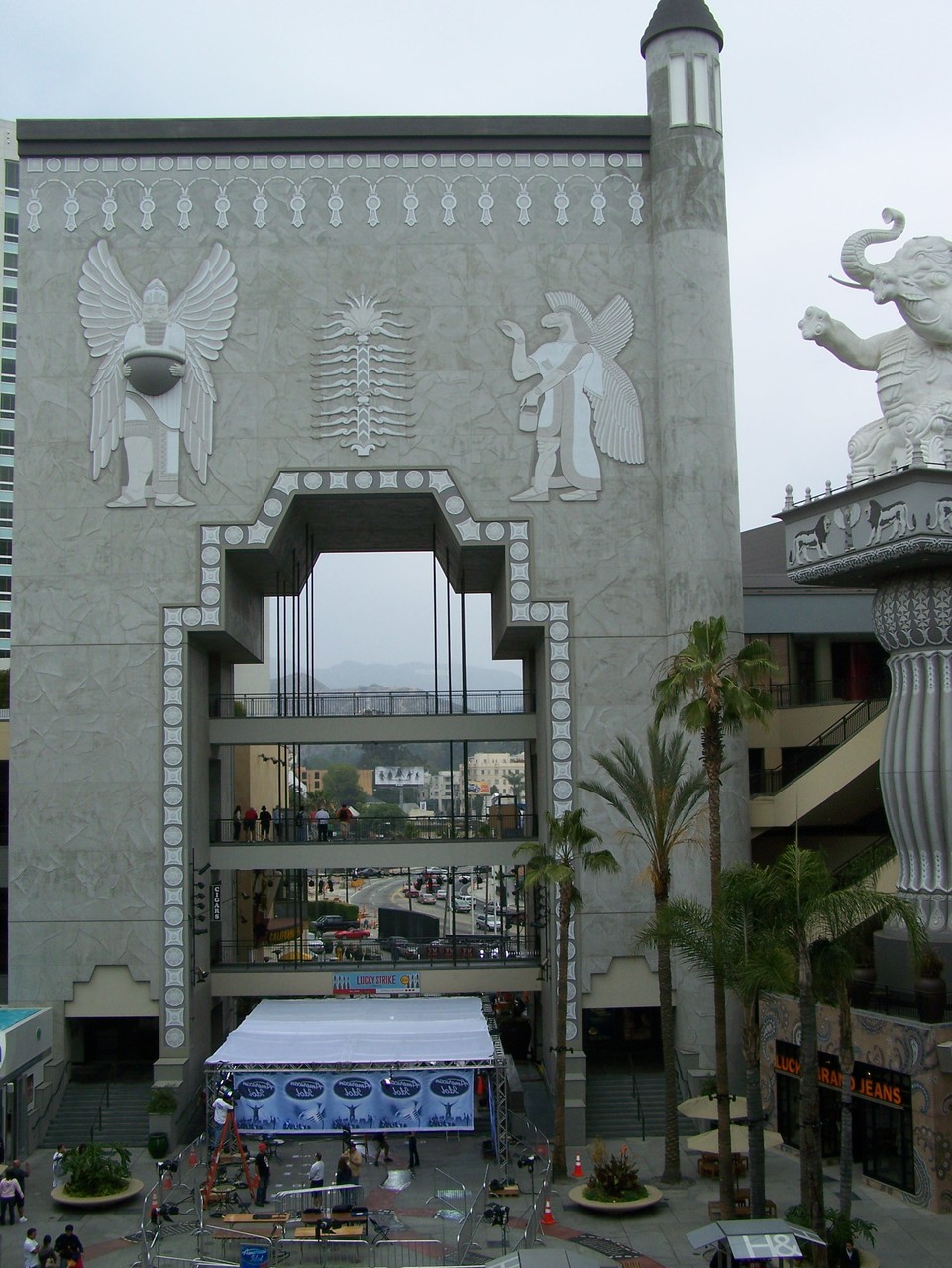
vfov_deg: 49.0
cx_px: 476
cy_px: 634
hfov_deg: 37.7
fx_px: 1392
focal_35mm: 38
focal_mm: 6.3
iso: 80
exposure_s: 1/640
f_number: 5.6
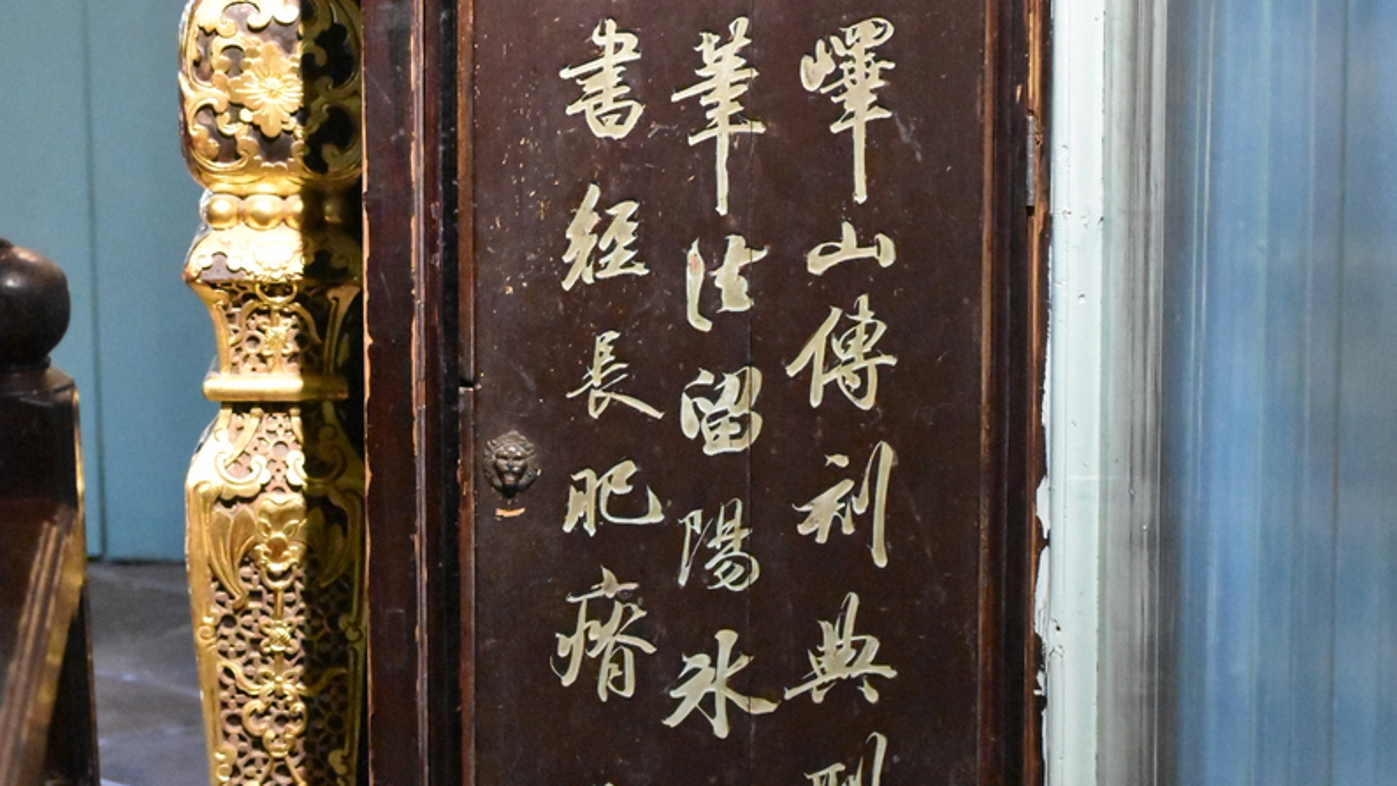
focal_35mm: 166
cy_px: 520
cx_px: 698
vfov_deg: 7.3
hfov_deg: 13.0
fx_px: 6148
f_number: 4.5
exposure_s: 1/125
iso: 11400
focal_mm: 70
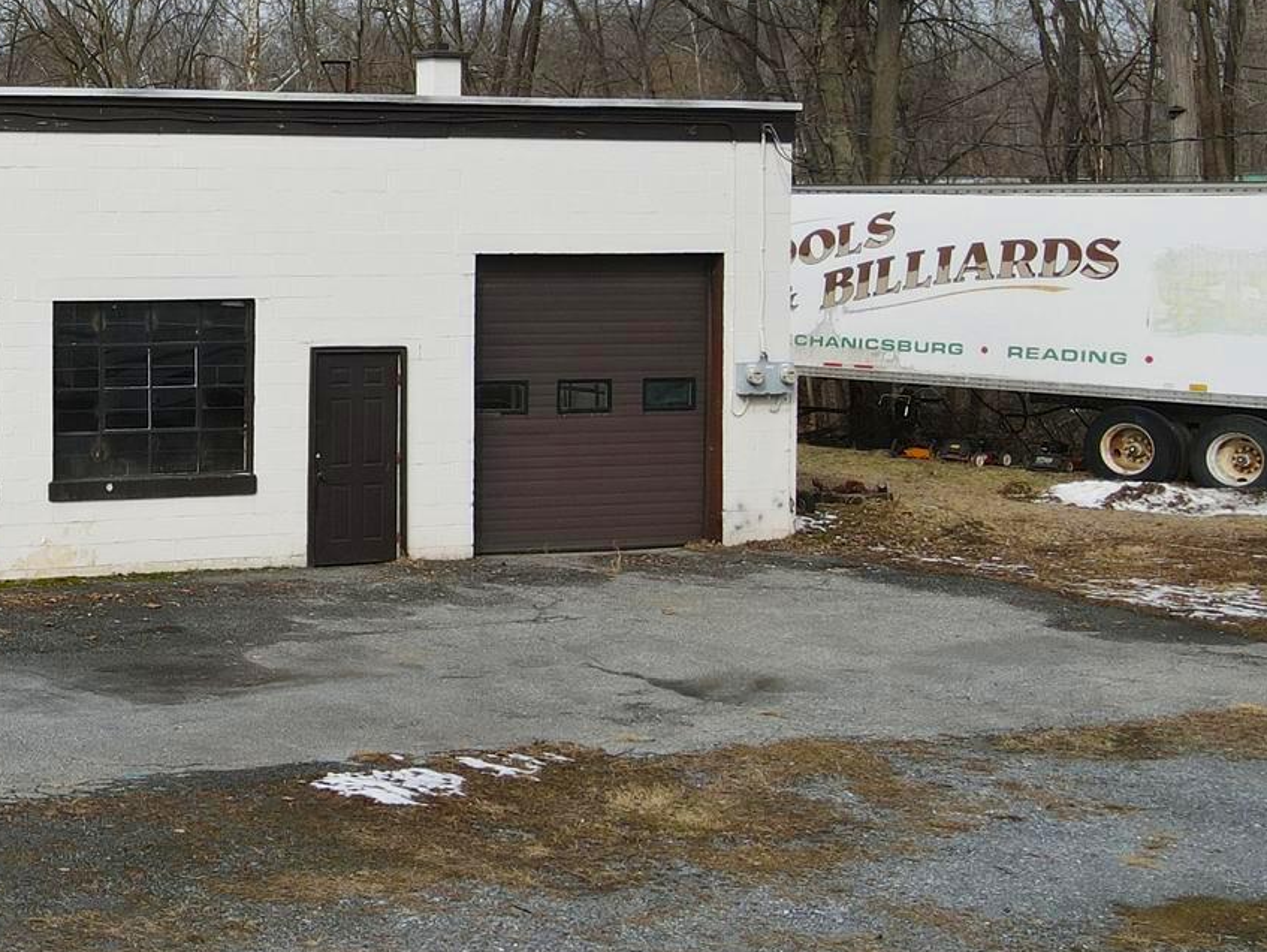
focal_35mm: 58
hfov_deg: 29.2
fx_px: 2124
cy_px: 247
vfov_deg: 25.0
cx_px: -211
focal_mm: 4.5
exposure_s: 1/640
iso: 100
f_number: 2.8
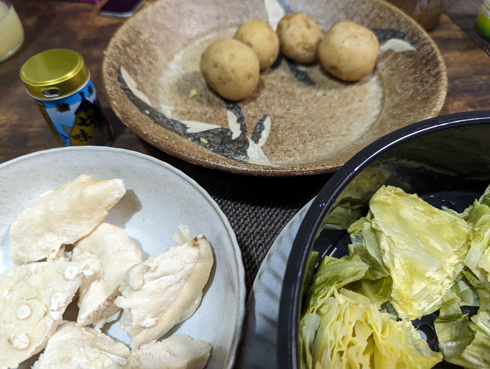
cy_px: 184
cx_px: 245
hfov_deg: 71.5
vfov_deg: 56.9
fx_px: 340
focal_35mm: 24
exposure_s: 1/23.8
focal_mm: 6.81
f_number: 1.85
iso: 246
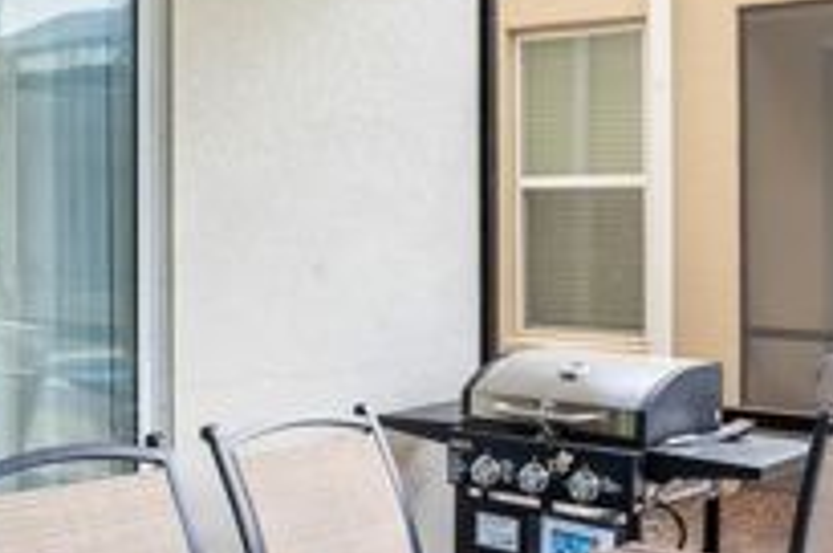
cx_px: 331
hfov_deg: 36.2
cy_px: 242
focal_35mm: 55
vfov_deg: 24.5
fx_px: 1271
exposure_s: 1/30
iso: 400
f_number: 8
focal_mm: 16
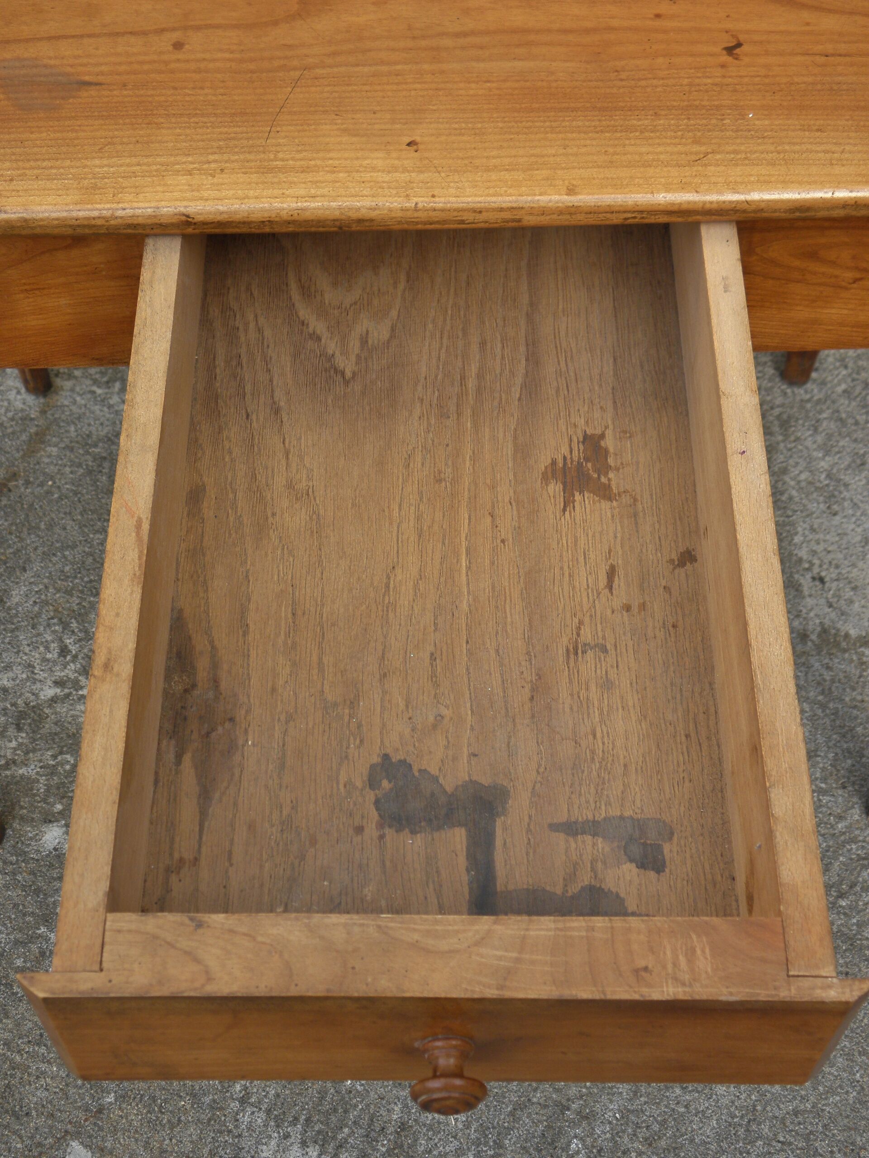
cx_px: 434
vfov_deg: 40.4
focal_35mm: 47
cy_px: 579
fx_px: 1573
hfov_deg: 30.9
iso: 100
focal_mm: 8.6
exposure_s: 1/80
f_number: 3.9
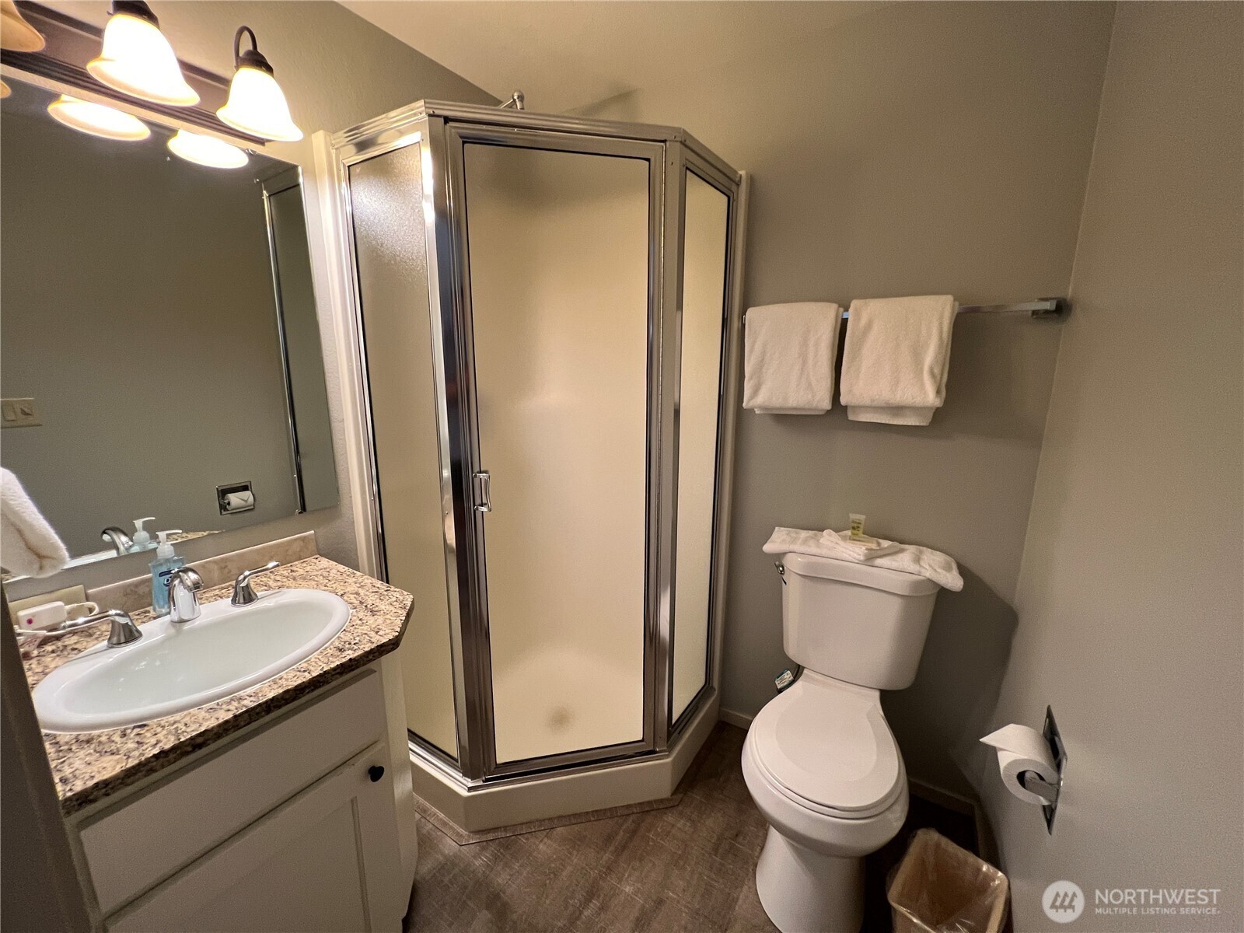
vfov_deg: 89.9
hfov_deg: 106.2
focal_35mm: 13
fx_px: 467
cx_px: 622
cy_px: 466
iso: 200
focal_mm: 1.57
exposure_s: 1/60
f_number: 1.8
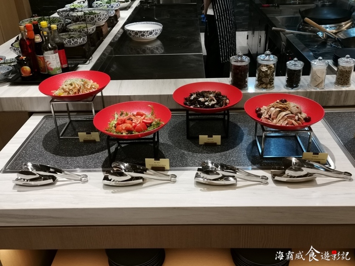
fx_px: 349
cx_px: 178
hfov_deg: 54.0
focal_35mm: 34
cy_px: 133
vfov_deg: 41.8
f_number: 1.8
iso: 200
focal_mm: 3.95
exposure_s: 1/60
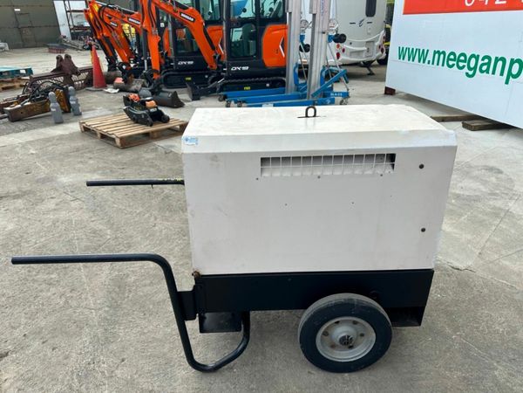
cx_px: 262
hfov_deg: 71.6
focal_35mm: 24
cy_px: 196
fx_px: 363
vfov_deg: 56.8
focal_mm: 6.86
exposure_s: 1/1916
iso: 80
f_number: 1.78
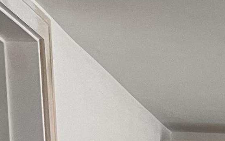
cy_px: 374
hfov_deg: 10.9
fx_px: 938
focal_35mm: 153
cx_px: 591
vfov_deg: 7.8
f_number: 1.5
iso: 125
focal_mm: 5.7
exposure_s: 1/80
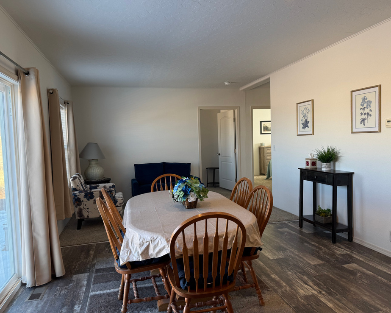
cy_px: 155
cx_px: 197
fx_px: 301
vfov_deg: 54.9
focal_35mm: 26
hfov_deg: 66.0
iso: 80
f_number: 1.78
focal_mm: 6.76
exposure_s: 1/120
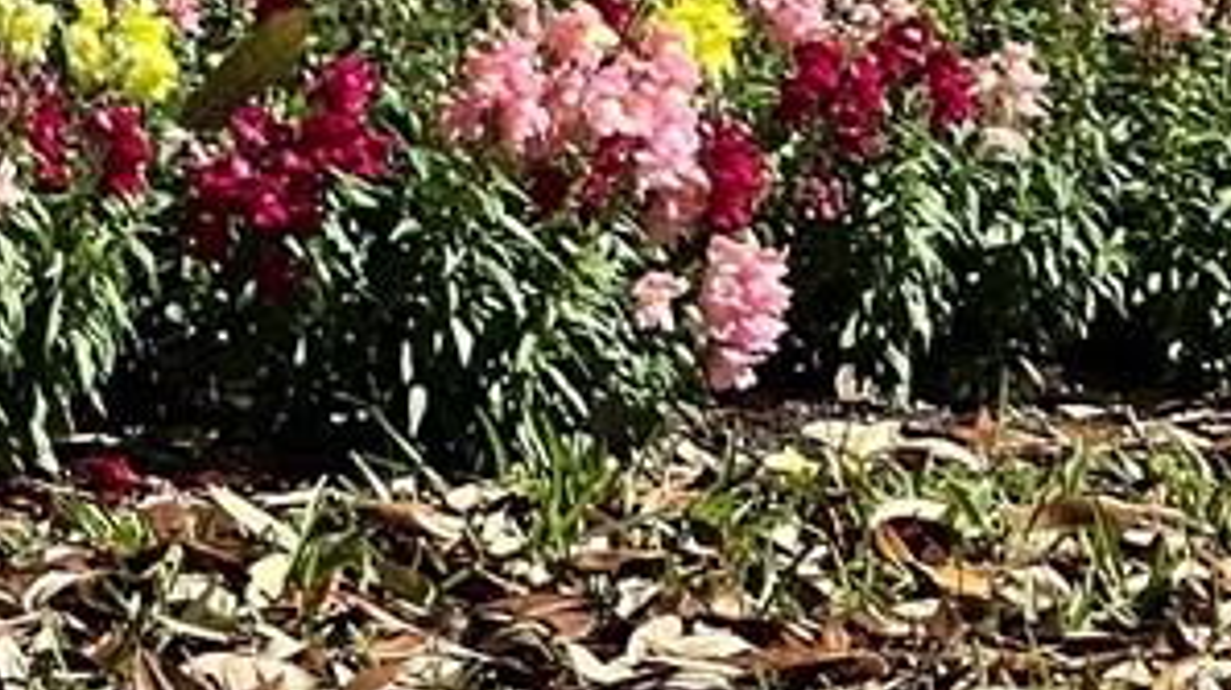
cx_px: -1429
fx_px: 14708
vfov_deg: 2.7
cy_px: -1380
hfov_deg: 4.7
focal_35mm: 451
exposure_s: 1/1946
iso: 32
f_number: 2.8
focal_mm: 9
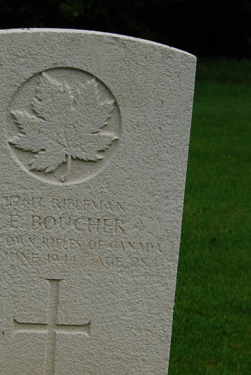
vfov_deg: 20.1
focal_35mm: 100
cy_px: 305
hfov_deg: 13.7
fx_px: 1043
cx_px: 65
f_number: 8
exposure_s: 1/250
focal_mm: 40
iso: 200
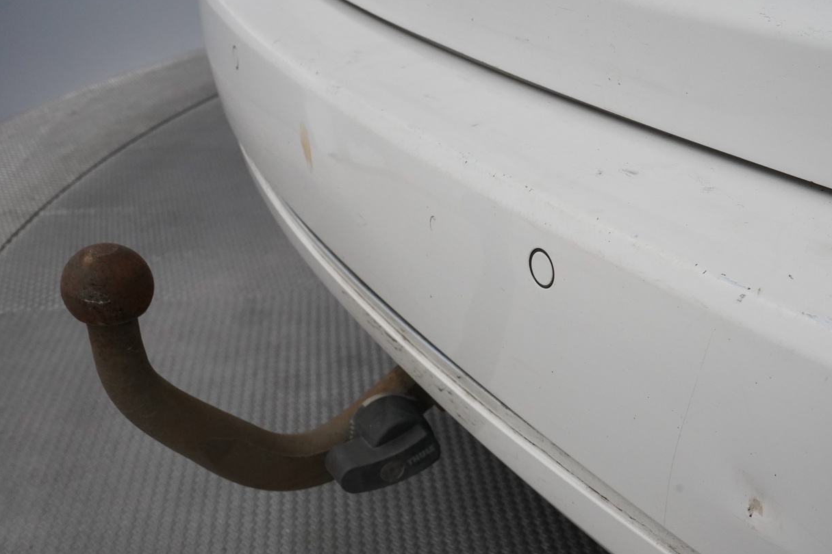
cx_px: 520
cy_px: 318
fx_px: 924
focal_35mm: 40
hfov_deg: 48.0
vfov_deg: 33.3
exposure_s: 1/60
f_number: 11
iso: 4000
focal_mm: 30
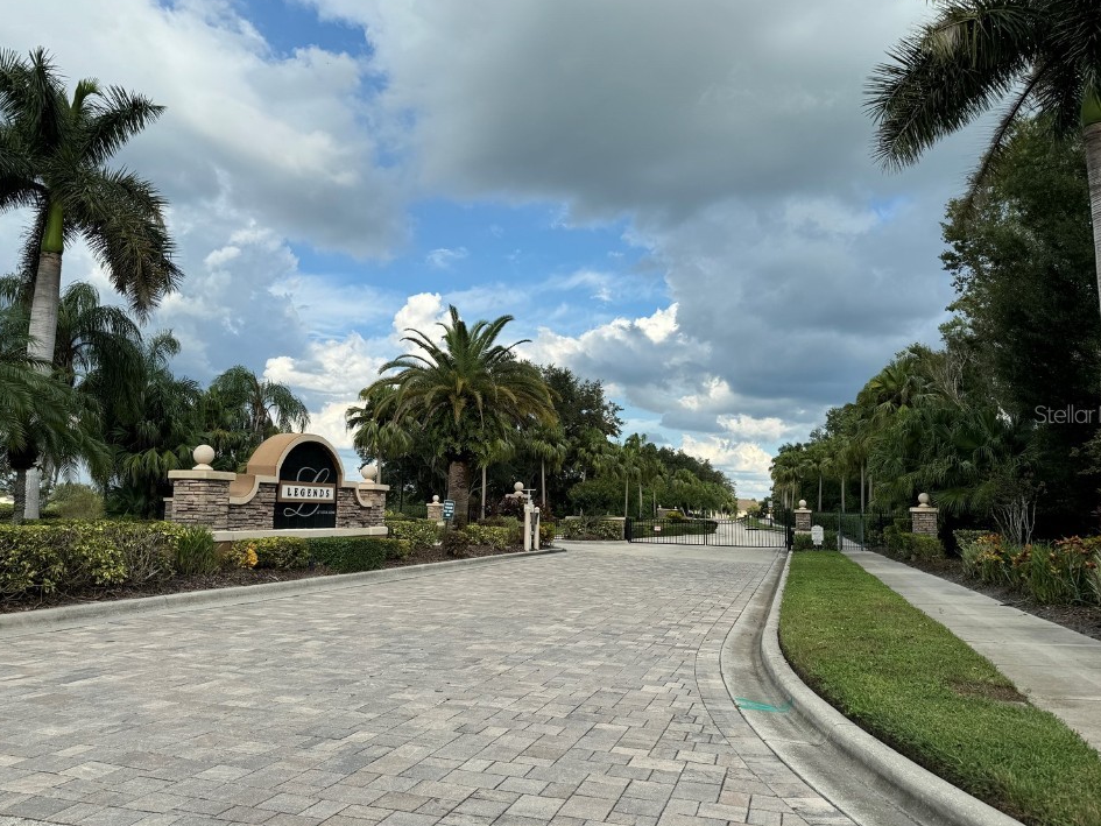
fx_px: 827
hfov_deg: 67.3
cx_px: 548
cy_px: 414
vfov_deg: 53.1
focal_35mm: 26
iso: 80
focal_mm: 6.76
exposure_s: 1/4950
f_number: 1.78
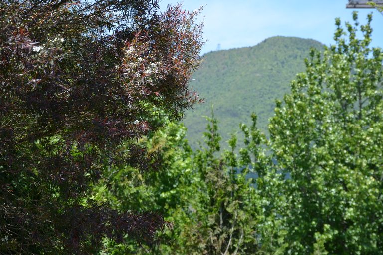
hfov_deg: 19.5
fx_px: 1117
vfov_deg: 13.0
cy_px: 128
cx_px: 192
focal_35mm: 105
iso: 200
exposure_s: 1/250
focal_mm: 70
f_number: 8
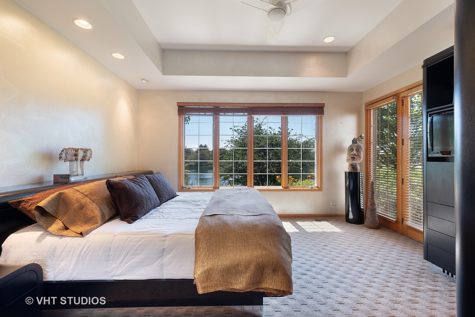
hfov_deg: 100.4
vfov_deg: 77.3
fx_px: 198
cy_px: 158
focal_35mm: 15
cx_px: 238
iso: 200
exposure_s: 1/8
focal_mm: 10
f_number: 8
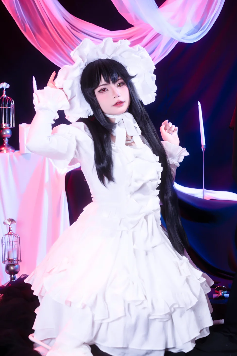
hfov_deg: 26.5
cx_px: 117
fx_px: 504
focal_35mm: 51
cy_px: 180
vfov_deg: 38.9
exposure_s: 1/200
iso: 100
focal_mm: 50
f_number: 4
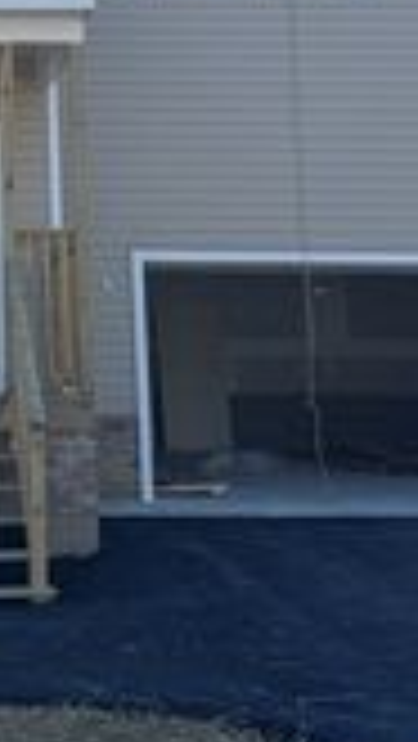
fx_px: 1554
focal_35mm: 79
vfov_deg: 25.9
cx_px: -108
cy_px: 61
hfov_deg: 14.7
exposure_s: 1/2041
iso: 80
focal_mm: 6.76
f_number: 1.78
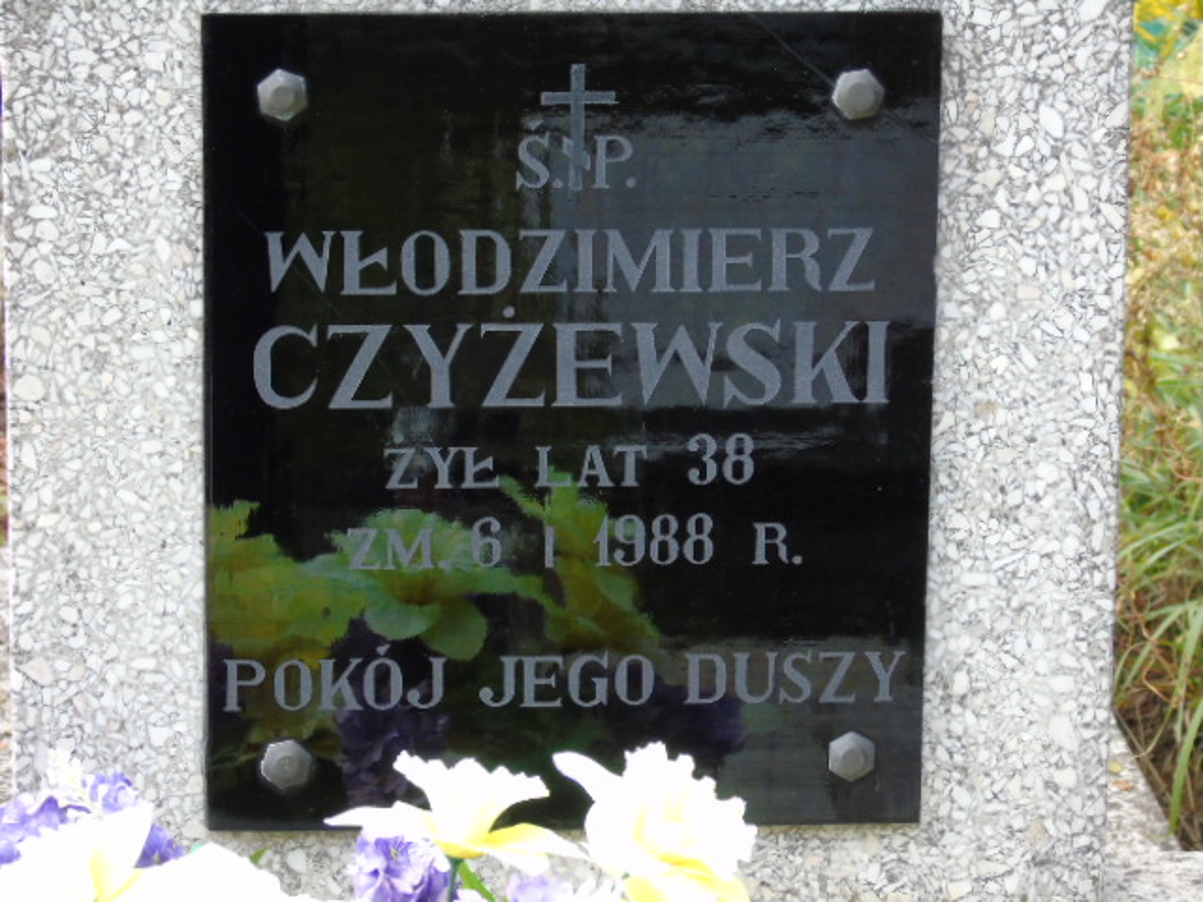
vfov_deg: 10.4
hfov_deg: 13.9
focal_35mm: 142
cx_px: 602
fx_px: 4935
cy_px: 451
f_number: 4.7
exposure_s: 1/125
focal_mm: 25
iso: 320
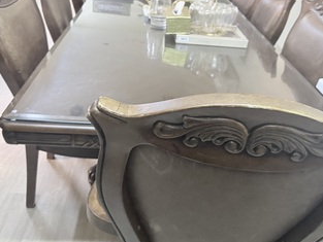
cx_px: 170
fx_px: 327
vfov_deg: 40.2
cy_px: 80
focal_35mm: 35
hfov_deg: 52.6
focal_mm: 6.76
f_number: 1.78
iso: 800
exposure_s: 1/40
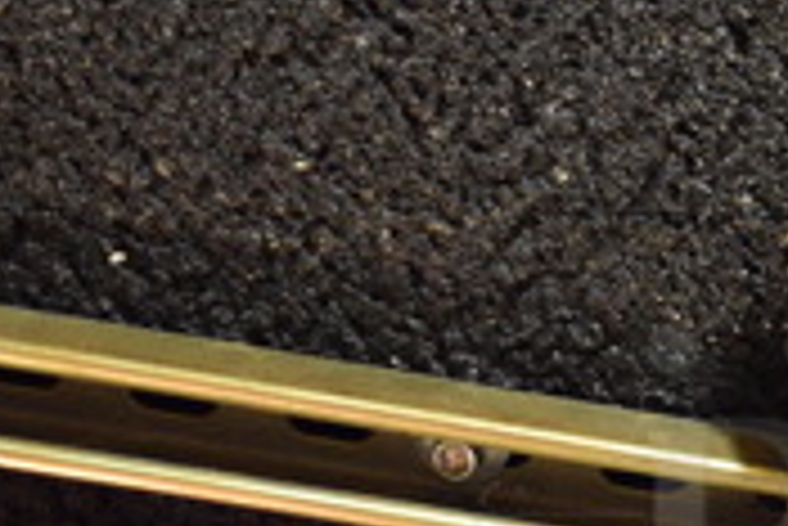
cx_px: 950
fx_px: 2059
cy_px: 530
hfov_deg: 20.3
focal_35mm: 94
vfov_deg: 14.3
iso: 3200
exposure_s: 1/8
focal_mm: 18
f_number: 3.5
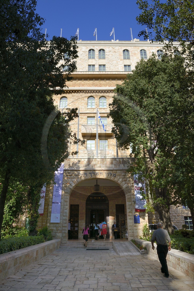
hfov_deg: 53.1
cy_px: 146
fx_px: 194
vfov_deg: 73.8
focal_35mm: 24
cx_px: 97
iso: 200
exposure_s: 1/200
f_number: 13
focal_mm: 24
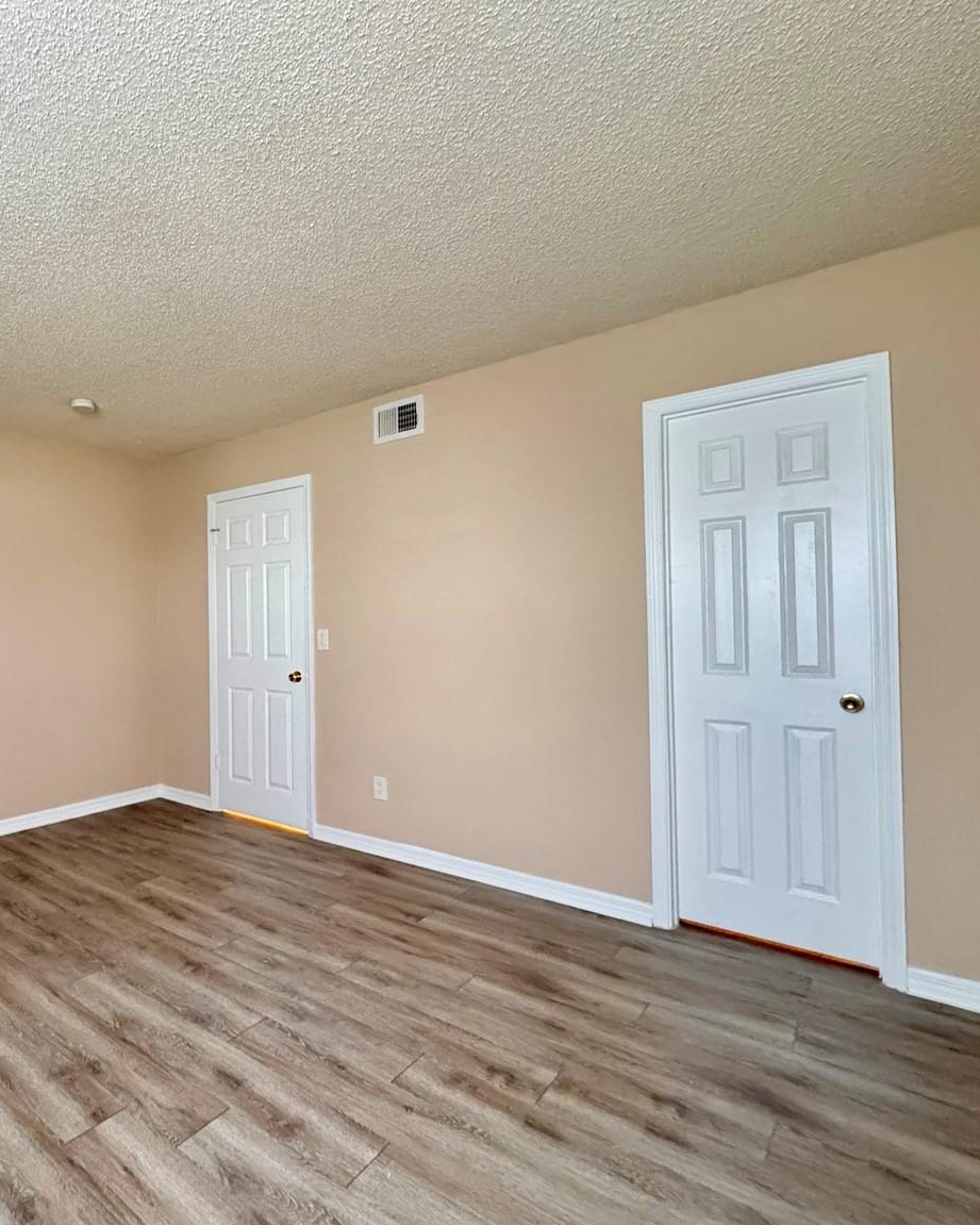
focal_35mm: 19
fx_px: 689
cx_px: 254
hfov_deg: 66.8
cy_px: 612
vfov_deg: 83.3
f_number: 2.2
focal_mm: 2.22
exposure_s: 1/60
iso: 1250
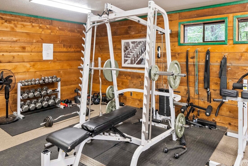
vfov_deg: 52.8
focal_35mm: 24
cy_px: 66
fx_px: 165
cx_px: 129
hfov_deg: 73.7
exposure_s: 1/10
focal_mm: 19
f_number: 7.1
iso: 1000
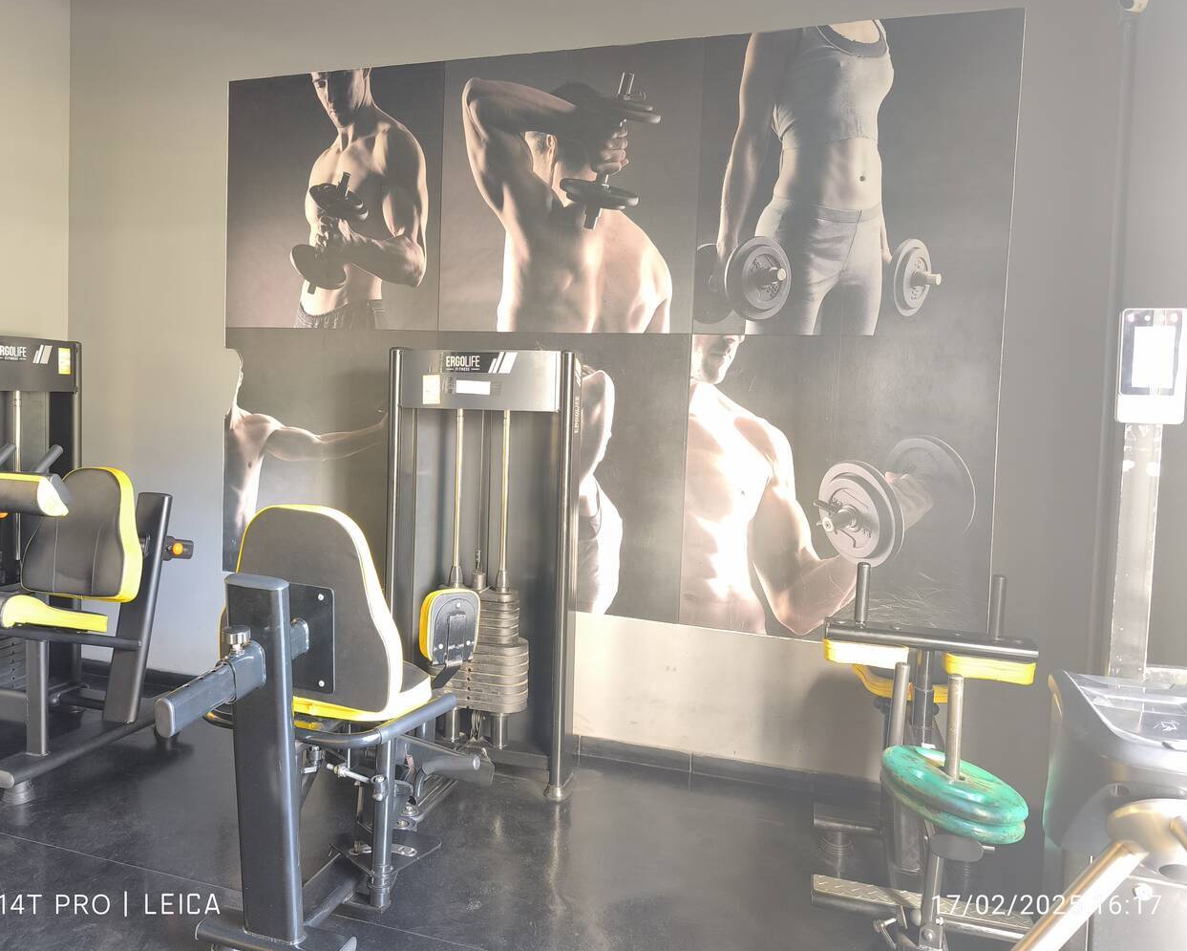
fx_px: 914
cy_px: 442
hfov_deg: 65.8
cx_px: 519
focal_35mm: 26
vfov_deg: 54.9
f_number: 1.6
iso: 800
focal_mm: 6.57
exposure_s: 1/40
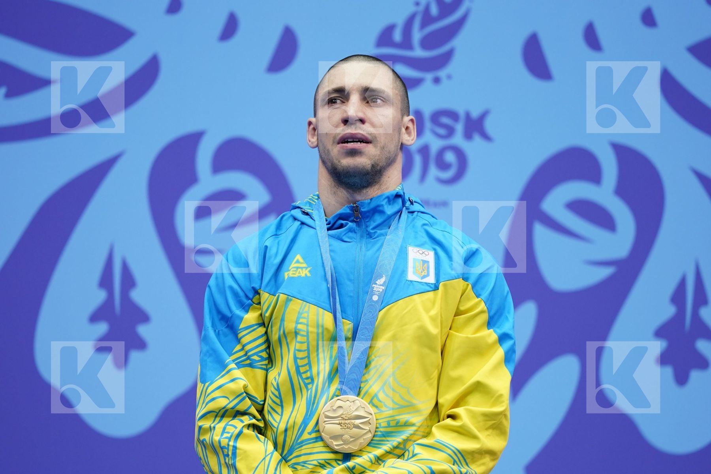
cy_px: 237
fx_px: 11849
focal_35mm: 600
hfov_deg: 3.4
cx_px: 356
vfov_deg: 2.3
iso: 640
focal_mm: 400
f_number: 2.8
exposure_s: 1/500
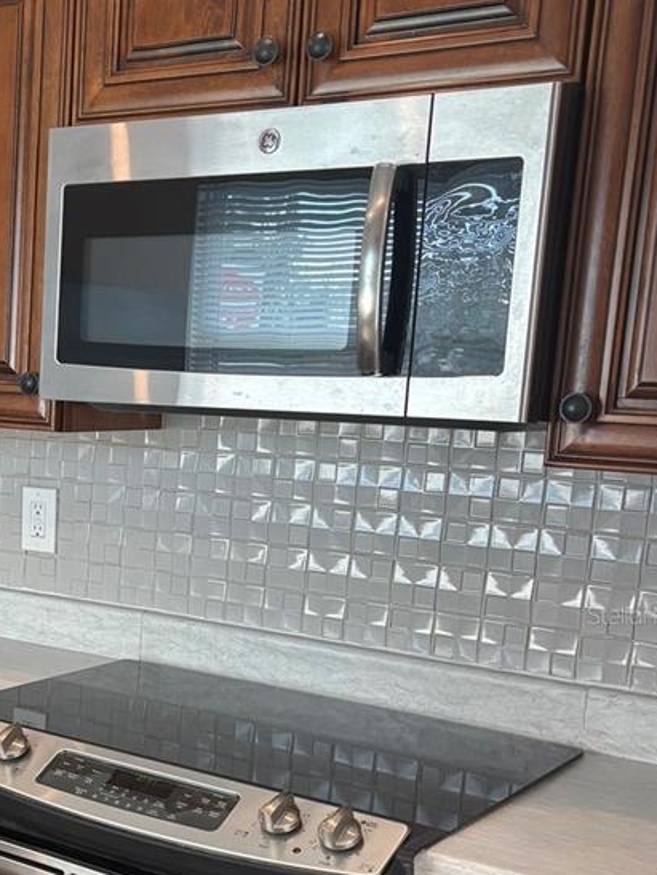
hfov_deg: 24.4
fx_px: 1441
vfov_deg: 33.3
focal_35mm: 57
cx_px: -19
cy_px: 614
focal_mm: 5.96
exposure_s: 1/120
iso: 125
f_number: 1.6
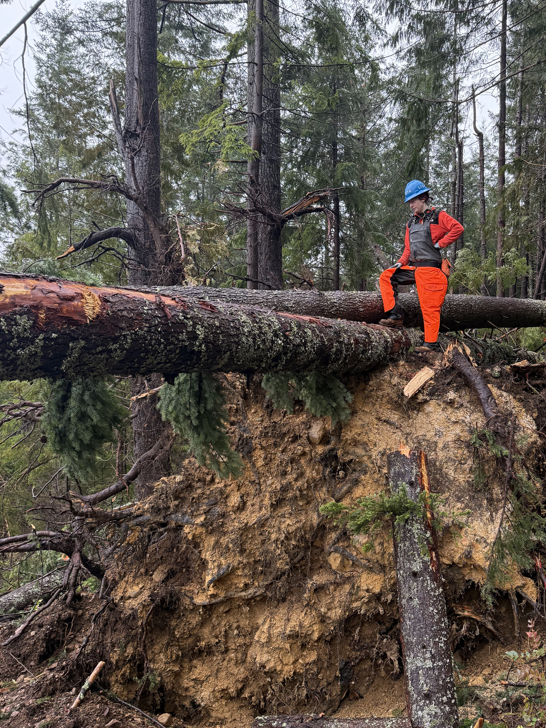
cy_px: 404
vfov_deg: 58.2
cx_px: 316
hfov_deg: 45.3
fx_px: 652
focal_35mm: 31
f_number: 1.78
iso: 160
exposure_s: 1/243
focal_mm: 6.76
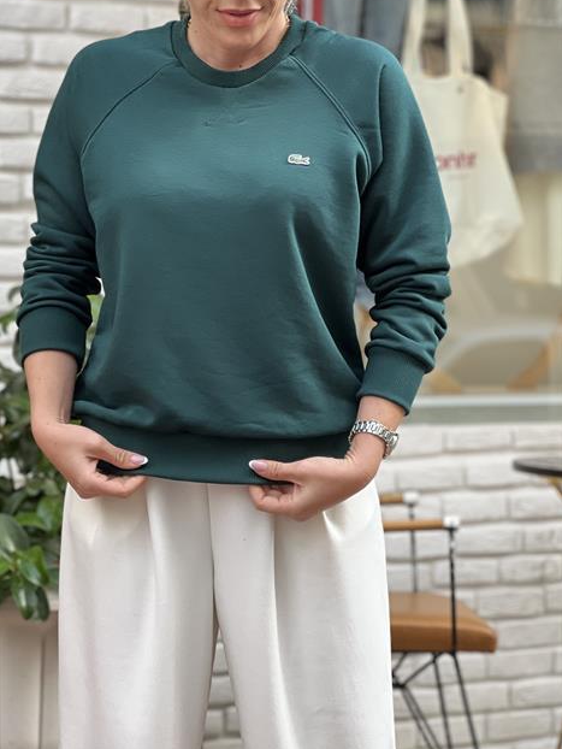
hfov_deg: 14.9
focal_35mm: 99
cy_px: 309
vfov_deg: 19.8
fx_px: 2142
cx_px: 206
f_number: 2.8
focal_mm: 9
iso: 64
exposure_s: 1/121
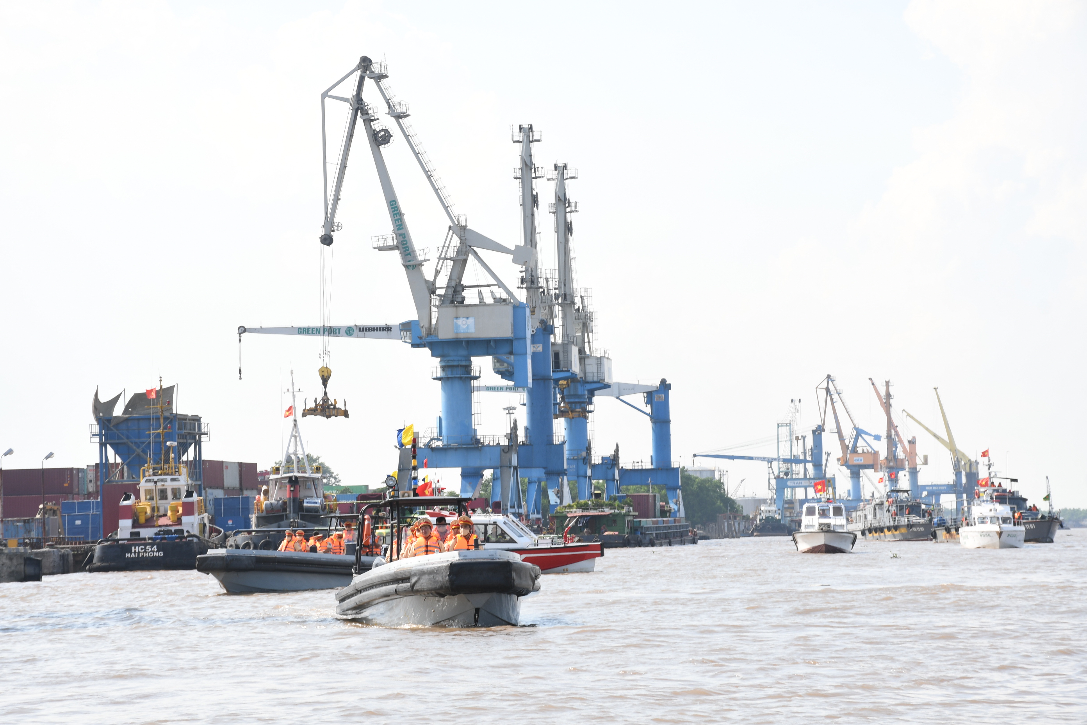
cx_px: 544
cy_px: 362
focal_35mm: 112
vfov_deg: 12.2
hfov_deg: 18.2
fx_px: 3397
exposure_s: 1/200
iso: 160
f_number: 9
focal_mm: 75
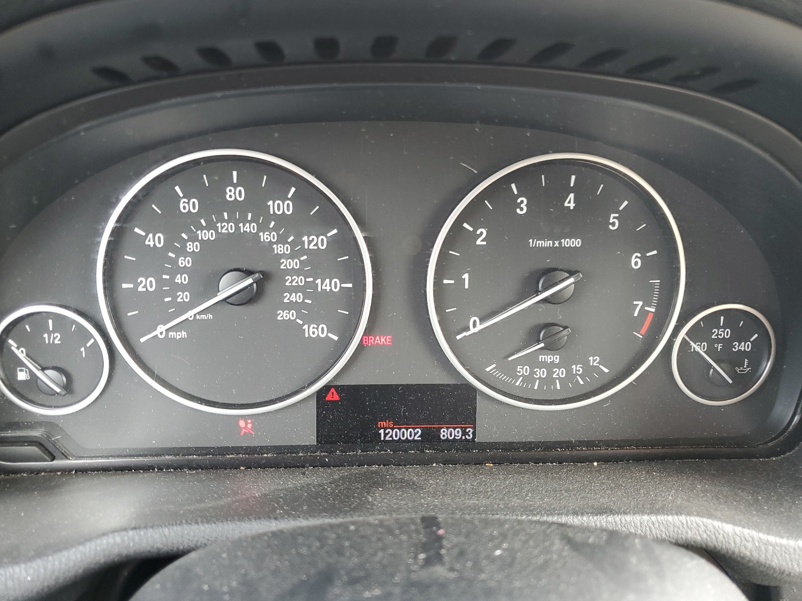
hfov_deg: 67.3
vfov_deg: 53.1
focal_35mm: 26
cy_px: 300
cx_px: 401
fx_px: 602
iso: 85
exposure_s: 1/60.2
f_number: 1.5
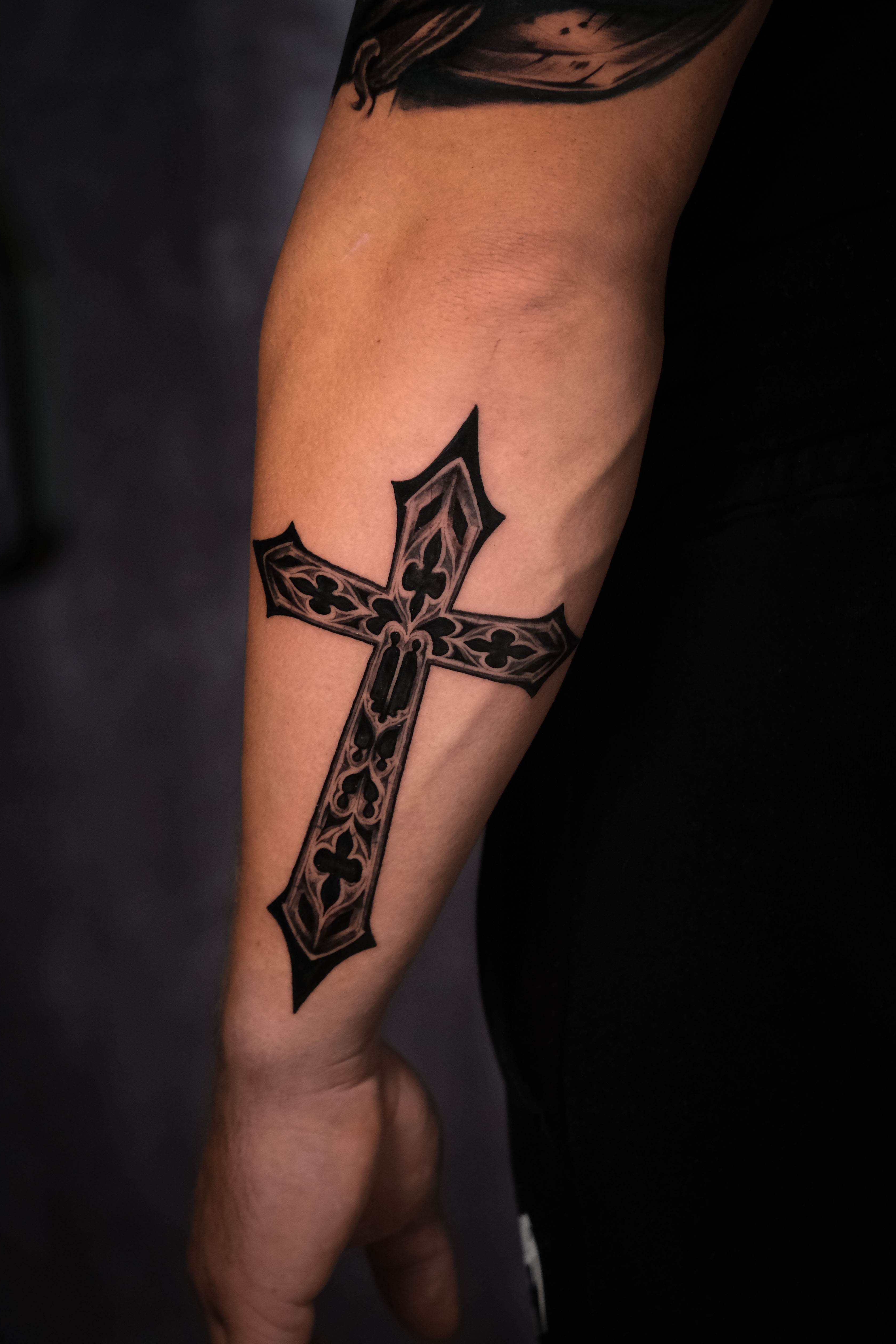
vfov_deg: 13.9
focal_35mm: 148
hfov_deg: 9.3
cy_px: 753
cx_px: 434
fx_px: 5525
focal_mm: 80
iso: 1600
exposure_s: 1/125
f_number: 3.6
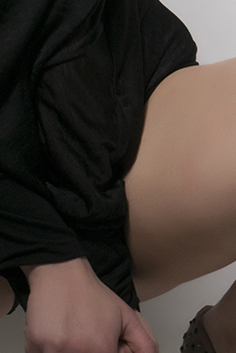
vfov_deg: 5.6
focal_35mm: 364
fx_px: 3574
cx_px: 60
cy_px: 39
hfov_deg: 3.8
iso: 200
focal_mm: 55
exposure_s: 1/60
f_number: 18
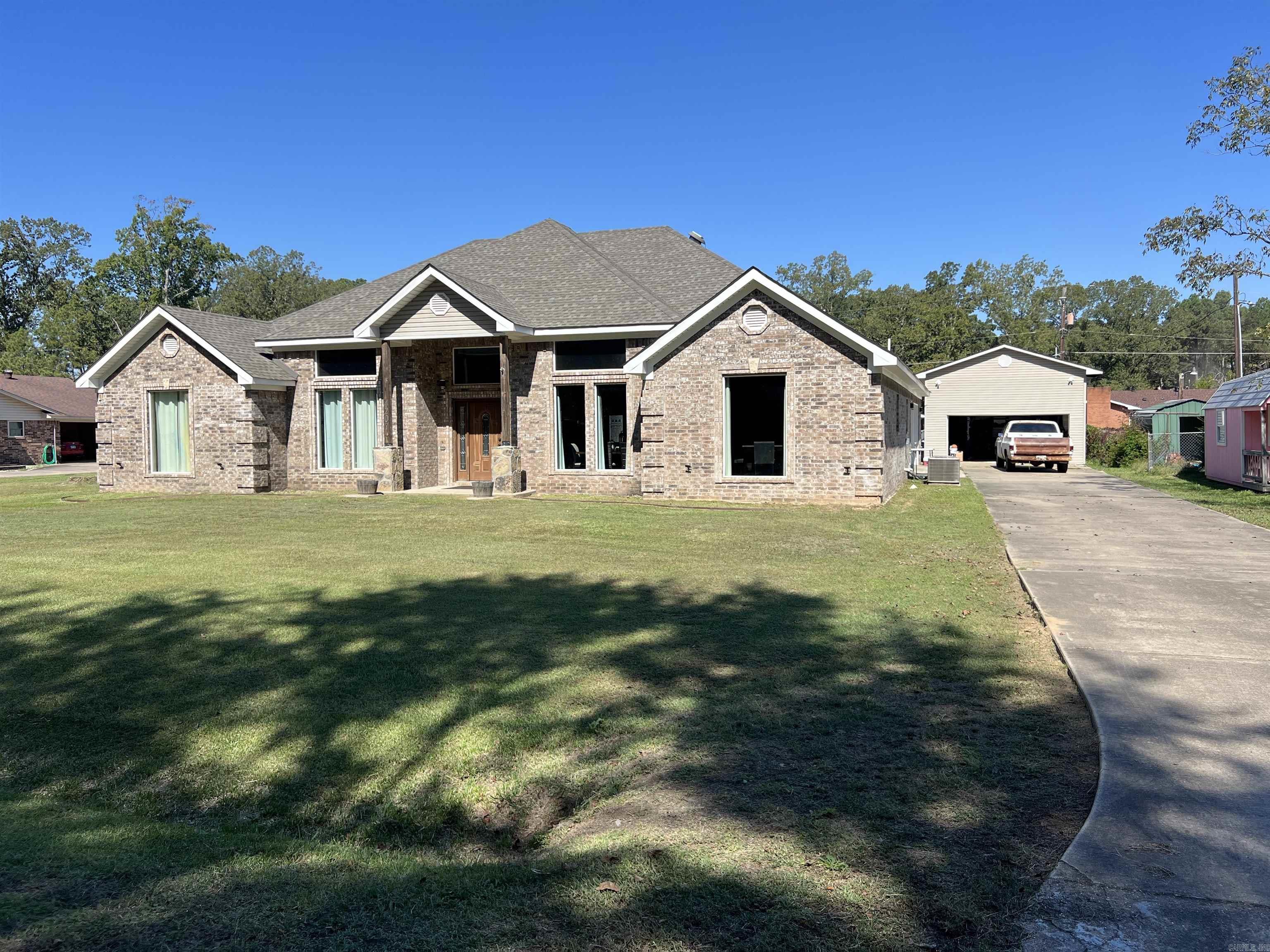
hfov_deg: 67.3
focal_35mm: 26
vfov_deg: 53.1
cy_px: 476
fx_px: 954
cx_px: 635
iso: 50
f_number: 1.5
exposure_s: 1/3571
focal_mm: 5.7
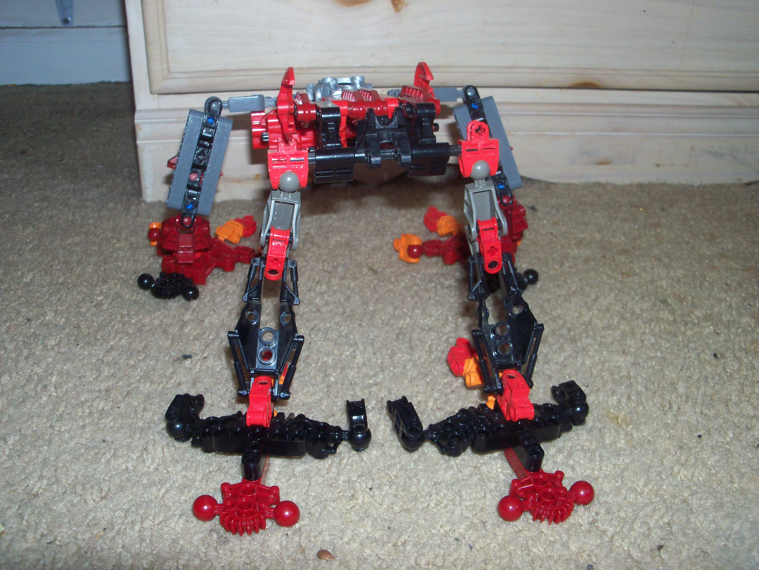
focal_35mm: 35
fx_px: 767
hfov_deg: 52.6
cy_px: 285
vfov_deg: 40.7
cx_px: 380
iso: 100
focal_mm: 6.3
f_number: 3
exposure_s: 1/30
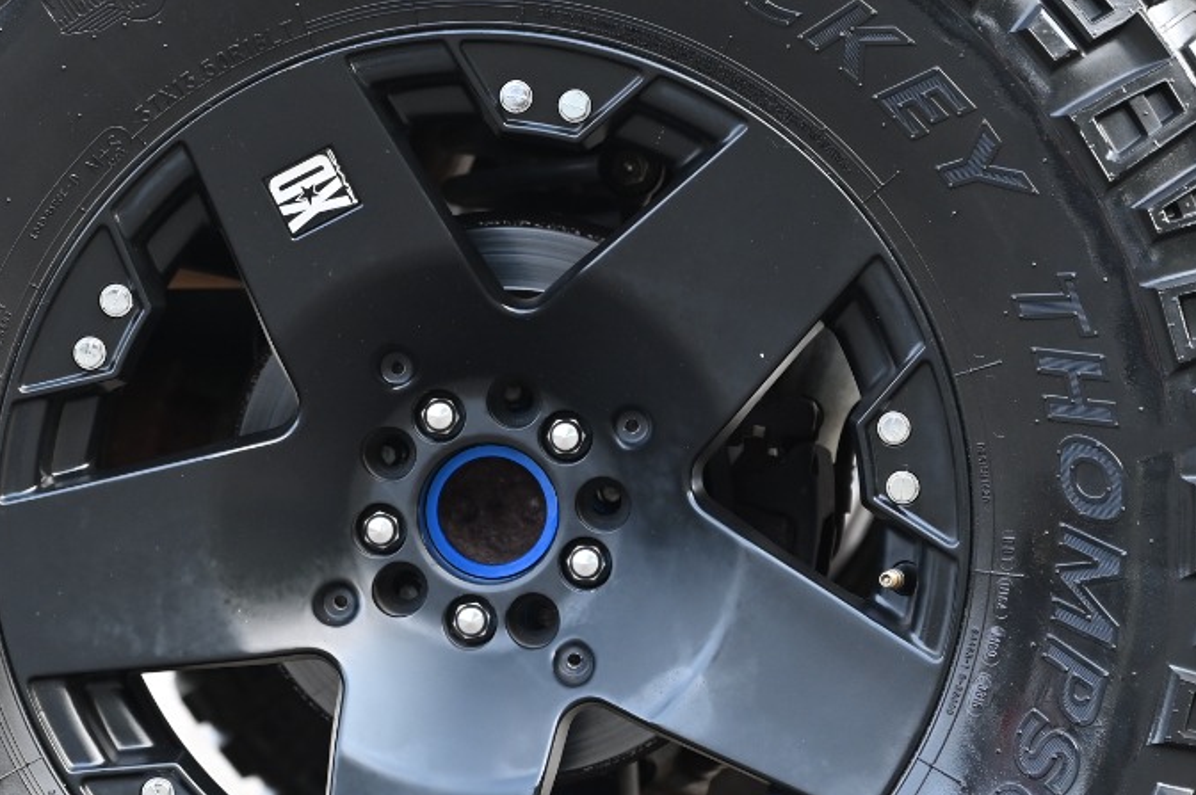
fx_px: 4814
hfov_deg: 14.2
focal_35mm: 145
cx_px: 459
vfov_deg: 9.4
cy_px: 532
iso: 400
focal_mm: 60
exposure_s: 1/160
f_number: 4
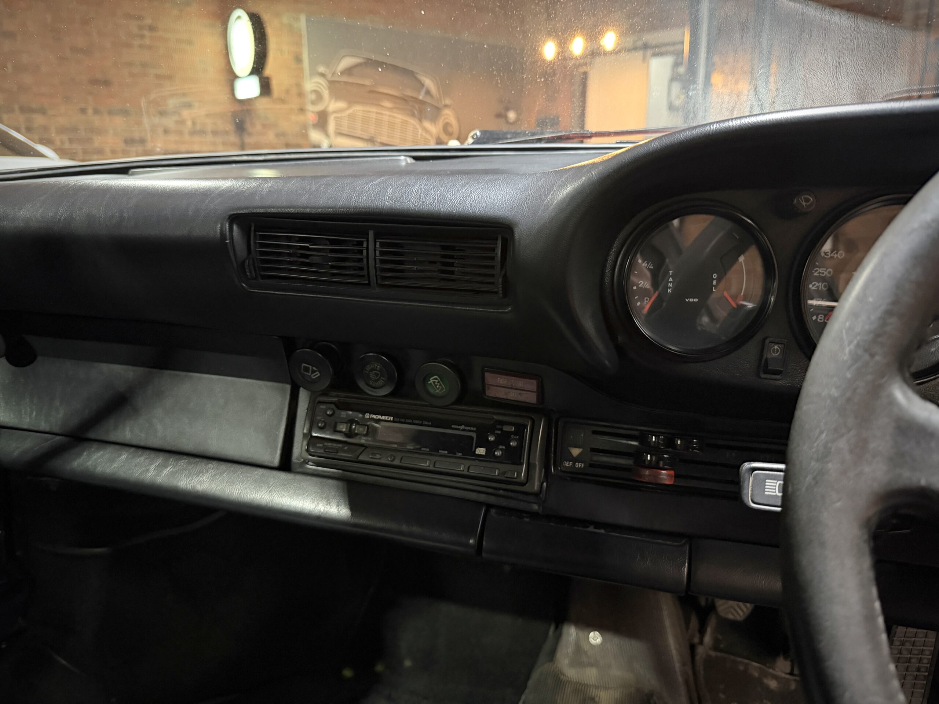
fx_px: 651
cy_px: 352
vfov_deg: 56.8
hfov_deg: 71.6
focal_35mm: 24
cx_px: 470
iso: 1000
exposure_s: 1/25
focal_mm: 6.76
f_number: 1.78
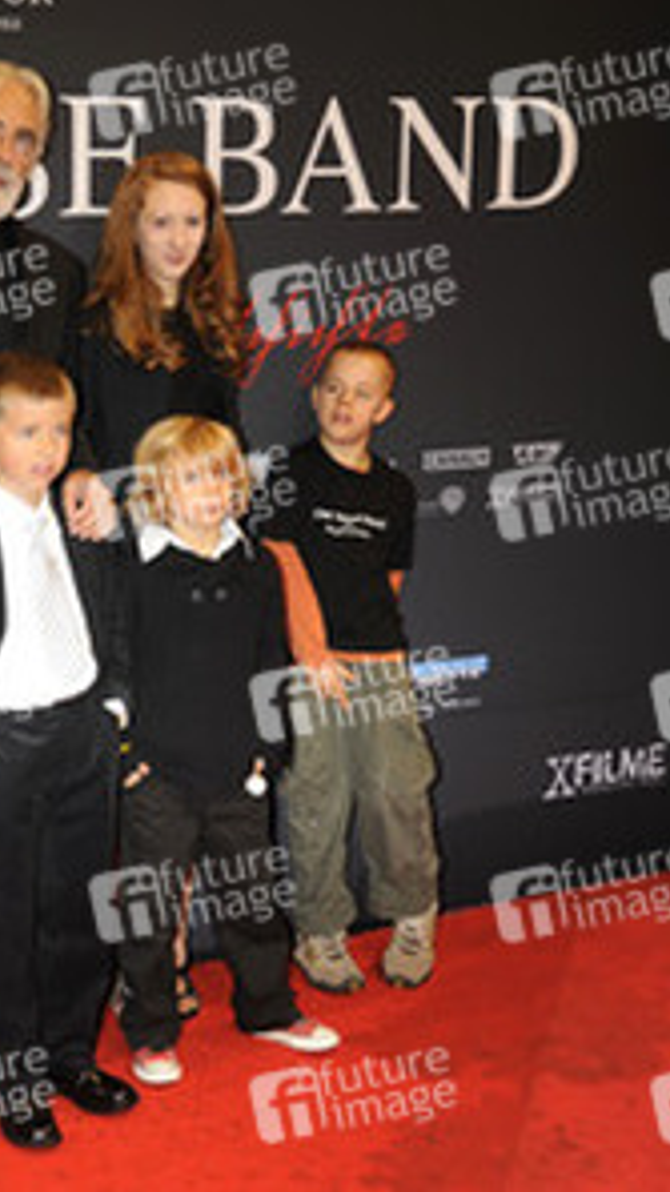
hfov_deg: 20.6
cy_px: 594
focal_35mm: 54
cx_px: -154
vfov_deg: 38.5
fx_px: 1706
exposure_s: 1/160
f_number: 6.3
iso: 640
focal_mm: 34
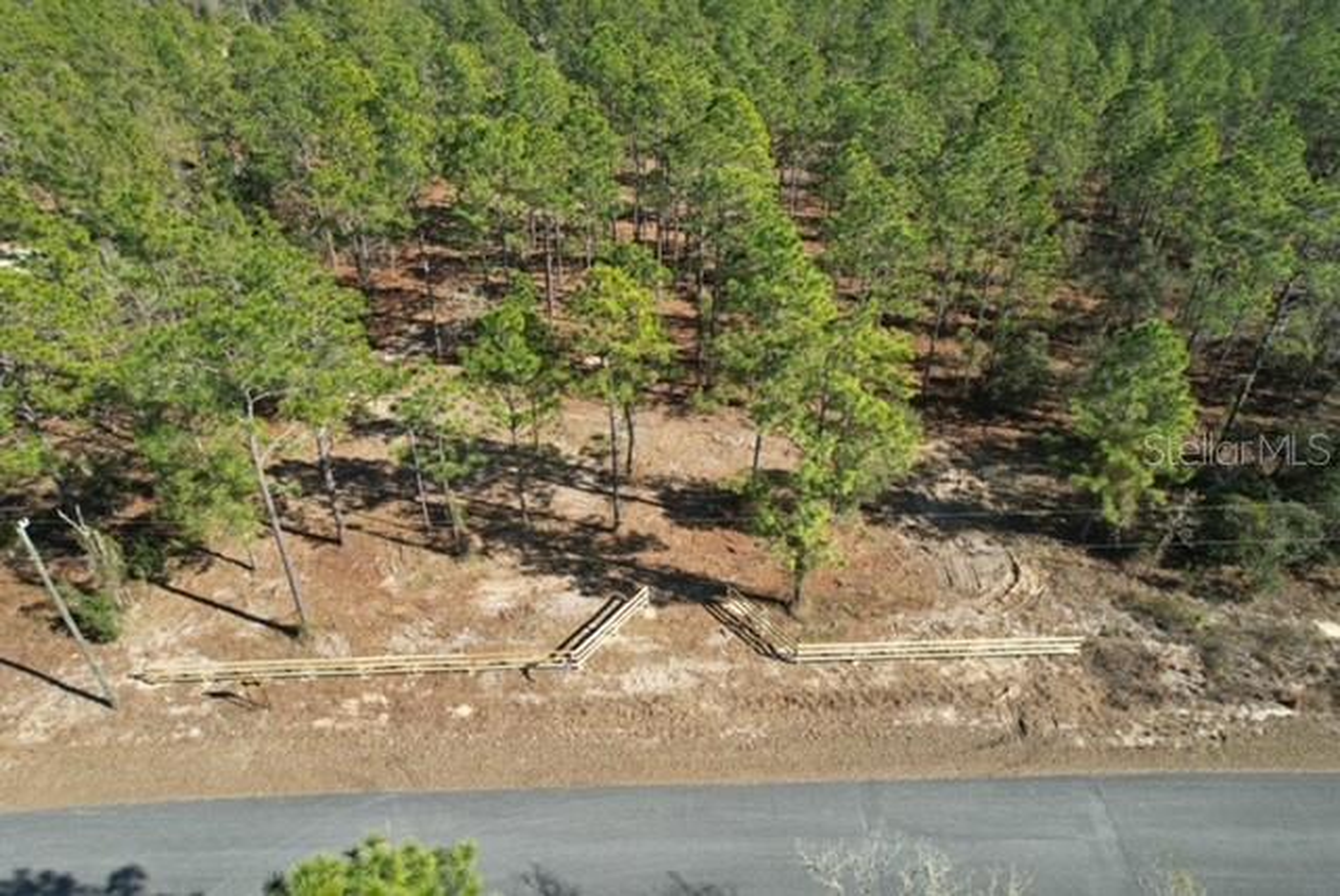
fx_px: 820
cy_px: 448
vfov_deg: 57.3
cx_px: 670
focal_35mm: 22
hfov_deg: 78.5
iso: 100
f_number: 2.8
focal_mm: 8.38
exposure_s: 1/1000
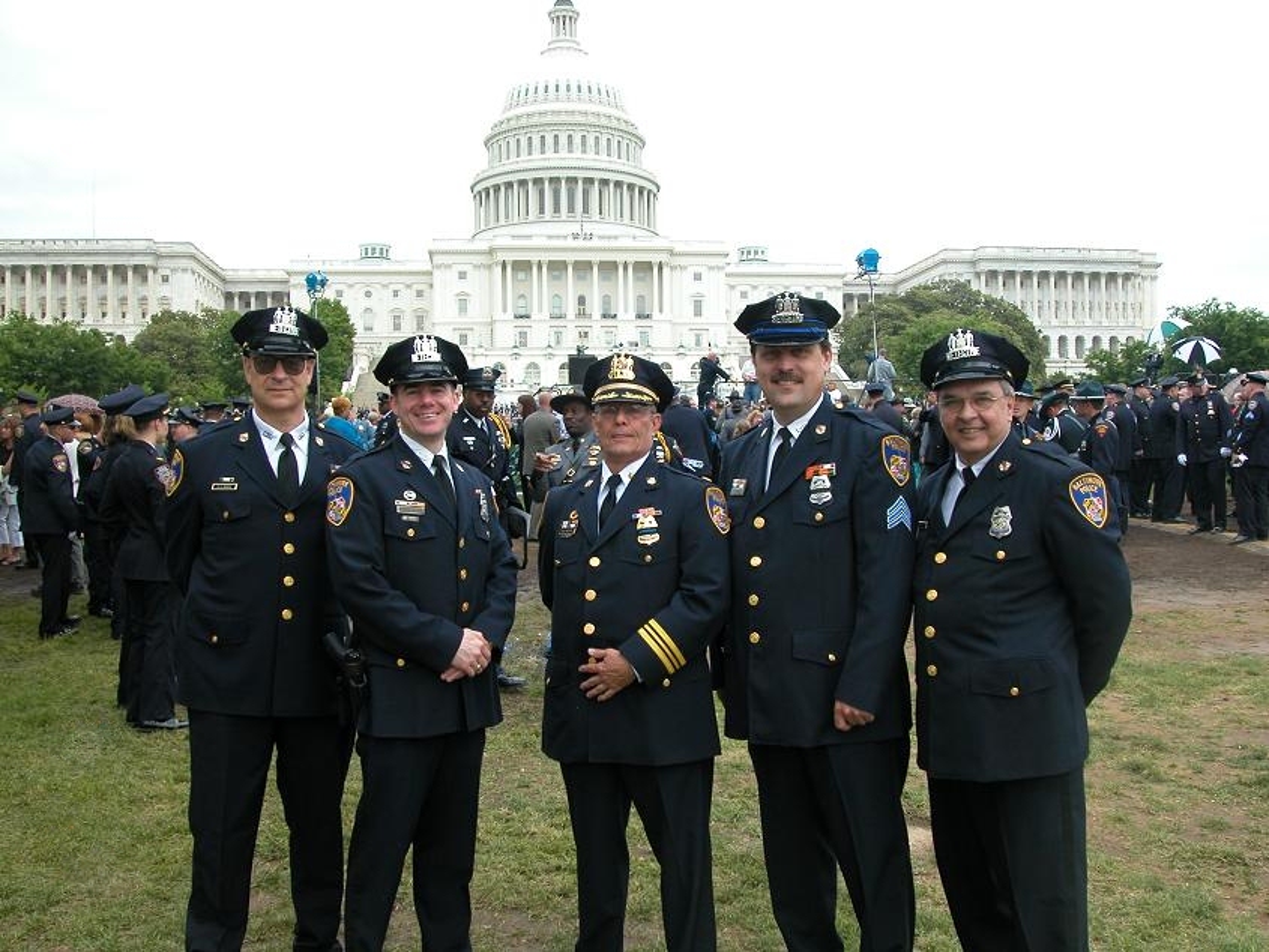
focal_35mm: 33
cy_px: 476
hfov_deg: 55.3
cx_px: 634
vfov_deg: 43.0
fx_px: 1210
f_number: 4.6
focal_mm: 8.3
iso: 100
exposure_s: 1/168
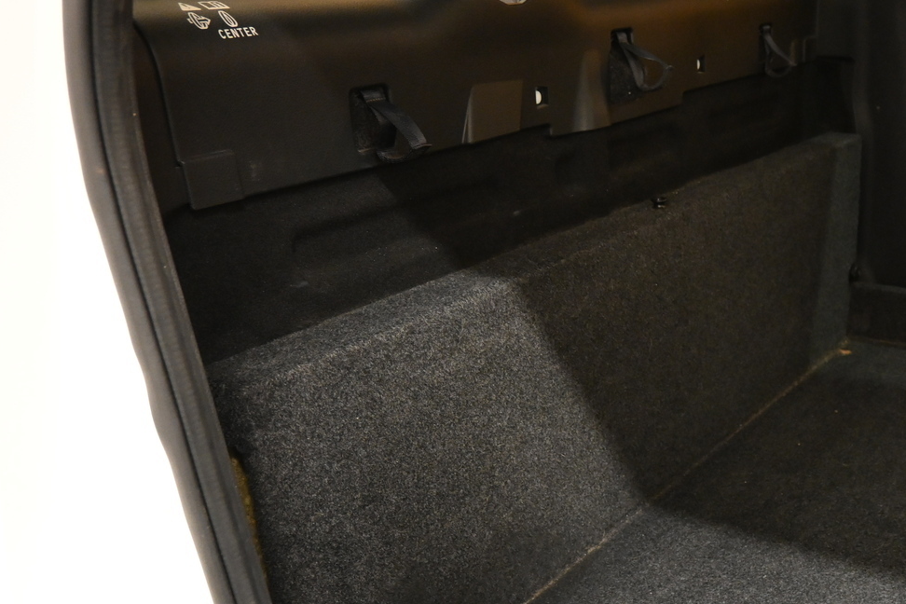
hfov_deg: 45.6
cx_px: 747
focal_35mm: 40
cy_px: 421
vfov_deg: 33.0
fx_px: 1007
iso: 1800
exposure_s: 1/25
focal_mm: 16
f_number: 3.5
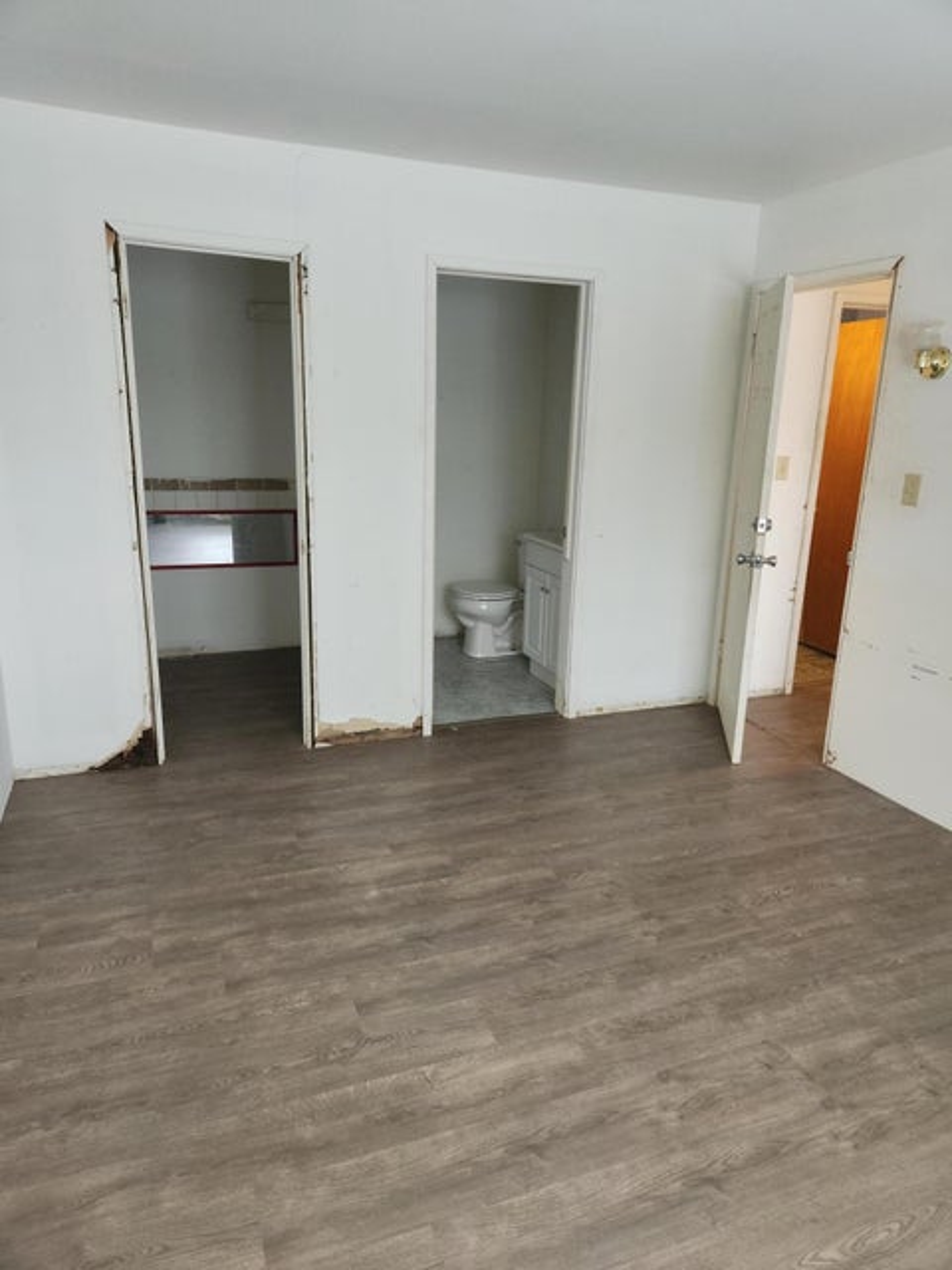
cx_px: 476
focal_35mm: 23
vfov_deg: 73.9
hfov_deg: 58.9
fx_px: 843
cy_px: 635
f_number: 1.8
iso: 100
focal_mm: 5.4
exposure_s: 1/30
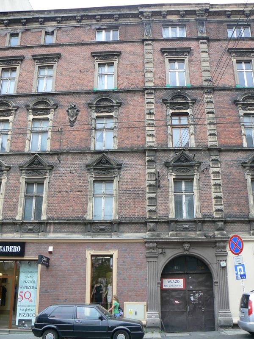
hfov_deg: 39.7
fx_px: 352
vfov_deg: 51.4
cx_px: 127
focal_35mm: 36
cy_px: 170
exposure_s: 1/60
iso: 80
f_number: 4
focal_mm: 6
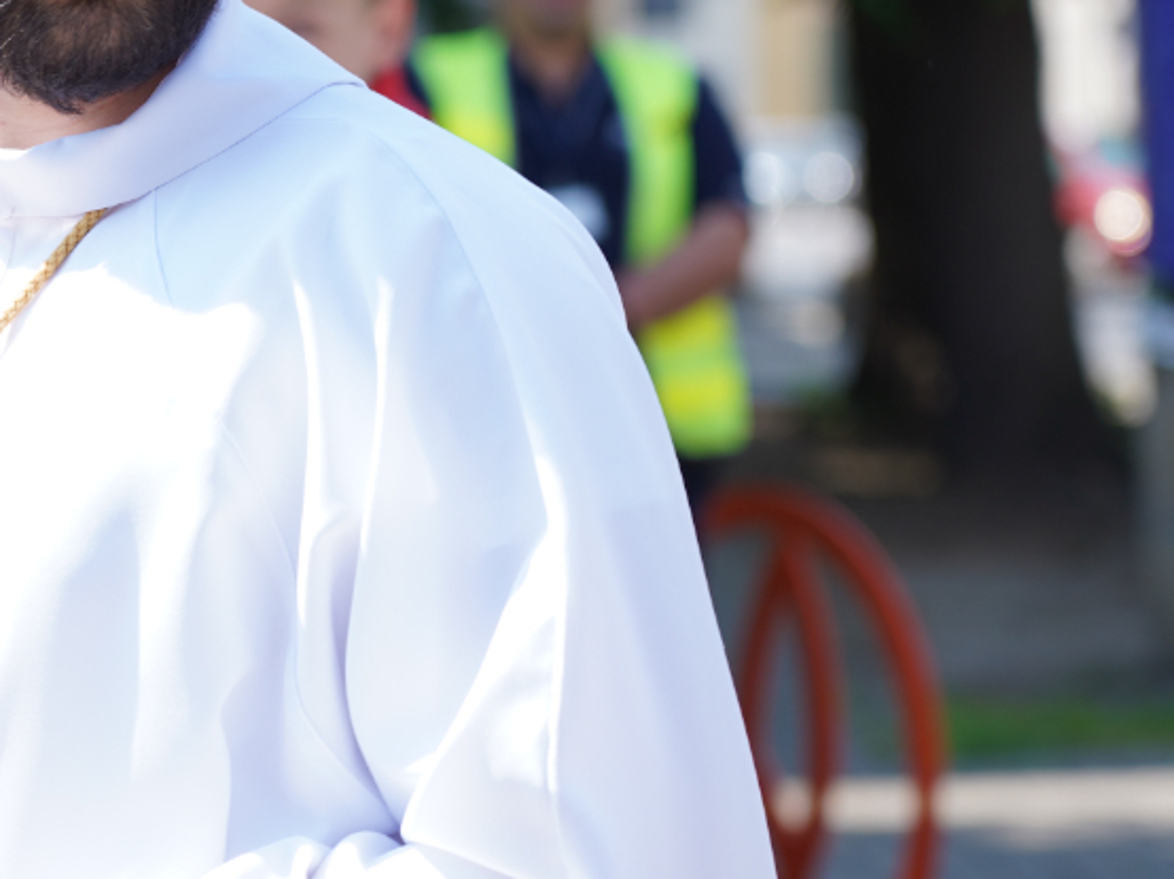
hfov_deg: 8.3
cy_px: 302
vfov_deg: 6.3
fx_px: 8034
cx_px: 191
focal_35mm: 237
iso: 100
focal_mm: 105
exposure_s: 1/320
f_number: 4
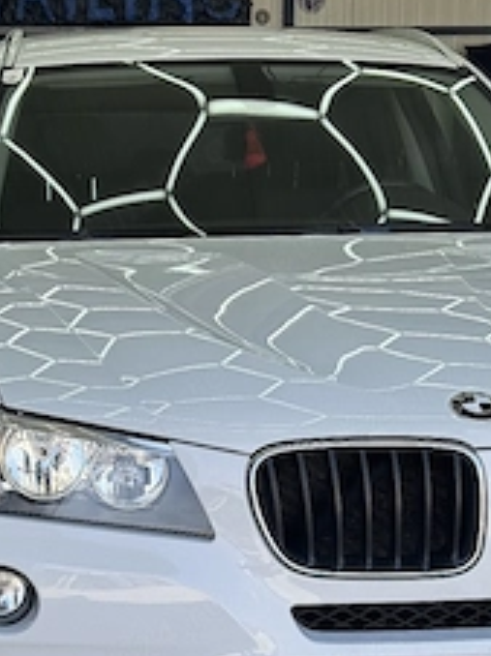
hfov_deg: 17.3
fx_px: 1611
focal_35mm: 85
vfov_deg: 22.9
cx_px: 192
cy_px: 467
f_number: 1.78
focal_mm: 6.76
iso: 64
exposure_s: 1/1000
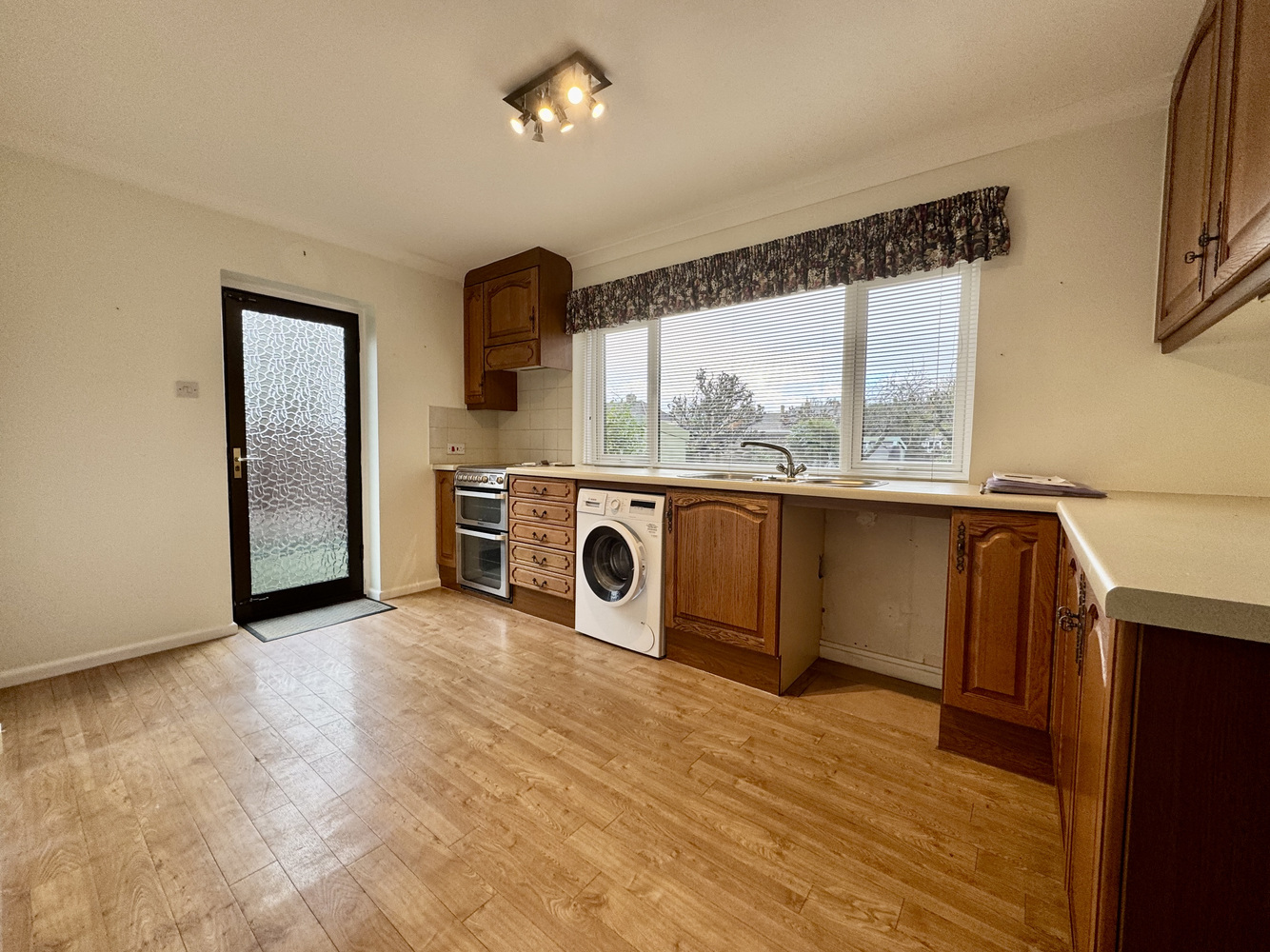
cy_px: 476
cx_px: 635
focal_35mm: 14
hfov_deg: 102.1
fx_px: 514
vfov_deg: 85.7
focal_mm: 2.22
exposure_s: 1/99
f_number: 2.2
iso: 64
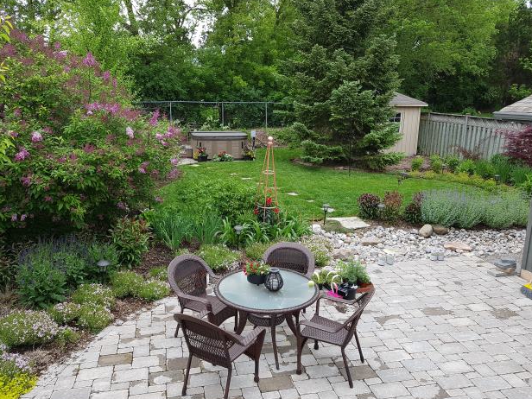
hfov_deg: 65.3
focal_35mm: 27
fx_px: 415
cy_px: 200
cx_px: 260
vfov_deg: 51.4
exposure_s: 1/203
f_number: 1.7
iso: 50
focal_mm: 4.2
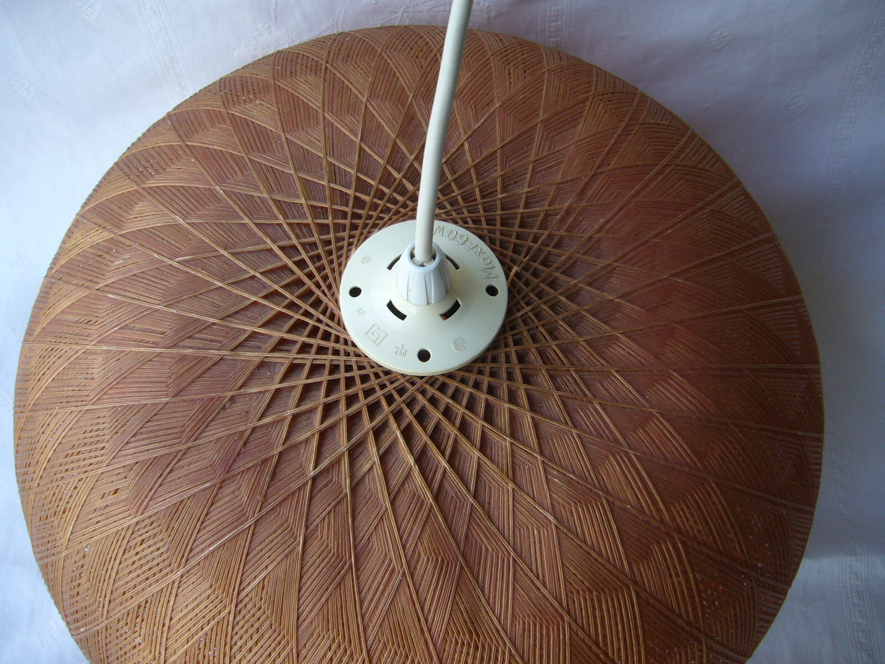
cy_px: 332
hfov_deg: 52.6
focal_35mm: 35
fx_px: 895
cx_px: 442
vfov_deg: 40.7
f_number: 2.8
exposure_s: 1/50
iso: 80
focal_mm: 5.8
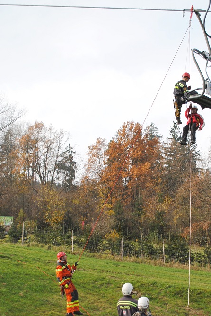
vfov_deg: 36.6
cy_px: 198
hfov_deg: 25.0
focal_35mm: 54
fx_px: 474
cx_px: 144
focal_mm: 24
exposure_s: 1/800
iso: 200
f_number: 4
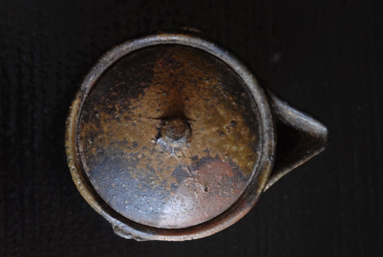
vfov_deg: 8.7
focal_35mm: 158
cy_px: 128
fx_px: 1678
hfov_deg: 13.0
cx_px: 192
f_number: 10
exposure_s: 1/60
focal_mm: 105
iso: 400
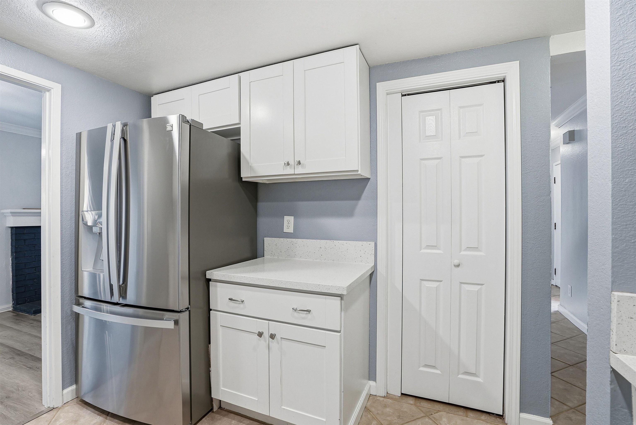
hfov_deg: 96.7
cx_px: 318
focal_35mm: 16
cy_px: 212
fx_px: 283
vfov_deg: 73.8
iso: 250
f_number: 8
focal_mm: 16
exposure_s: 1/125
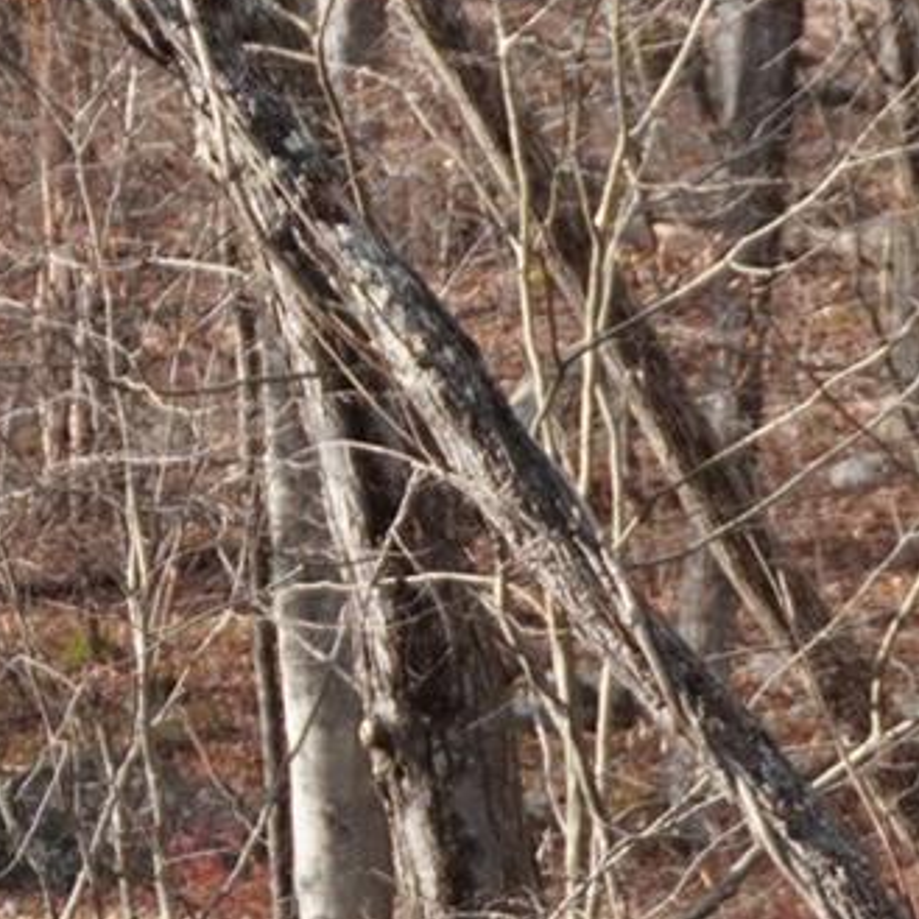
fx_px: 10712
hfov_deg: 4.7
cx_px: -1936
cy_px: -236
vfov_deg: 4.9
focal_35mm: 357
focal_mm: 45
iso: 125
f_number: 5.6
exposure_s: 1/160
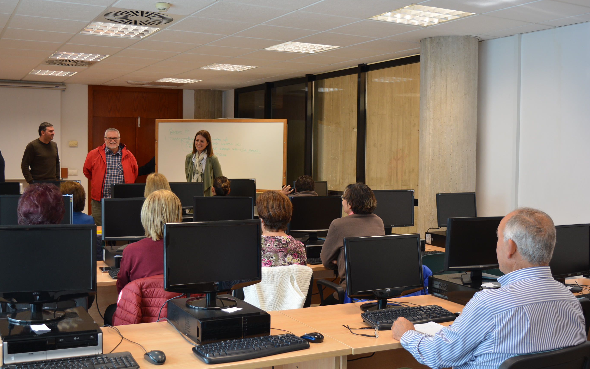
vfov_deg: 32.0
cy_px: 178
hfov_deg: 49.2
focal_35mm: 40
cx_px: 271
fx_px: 643
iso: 400
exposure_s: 1/80
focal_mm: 24
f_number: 4.5
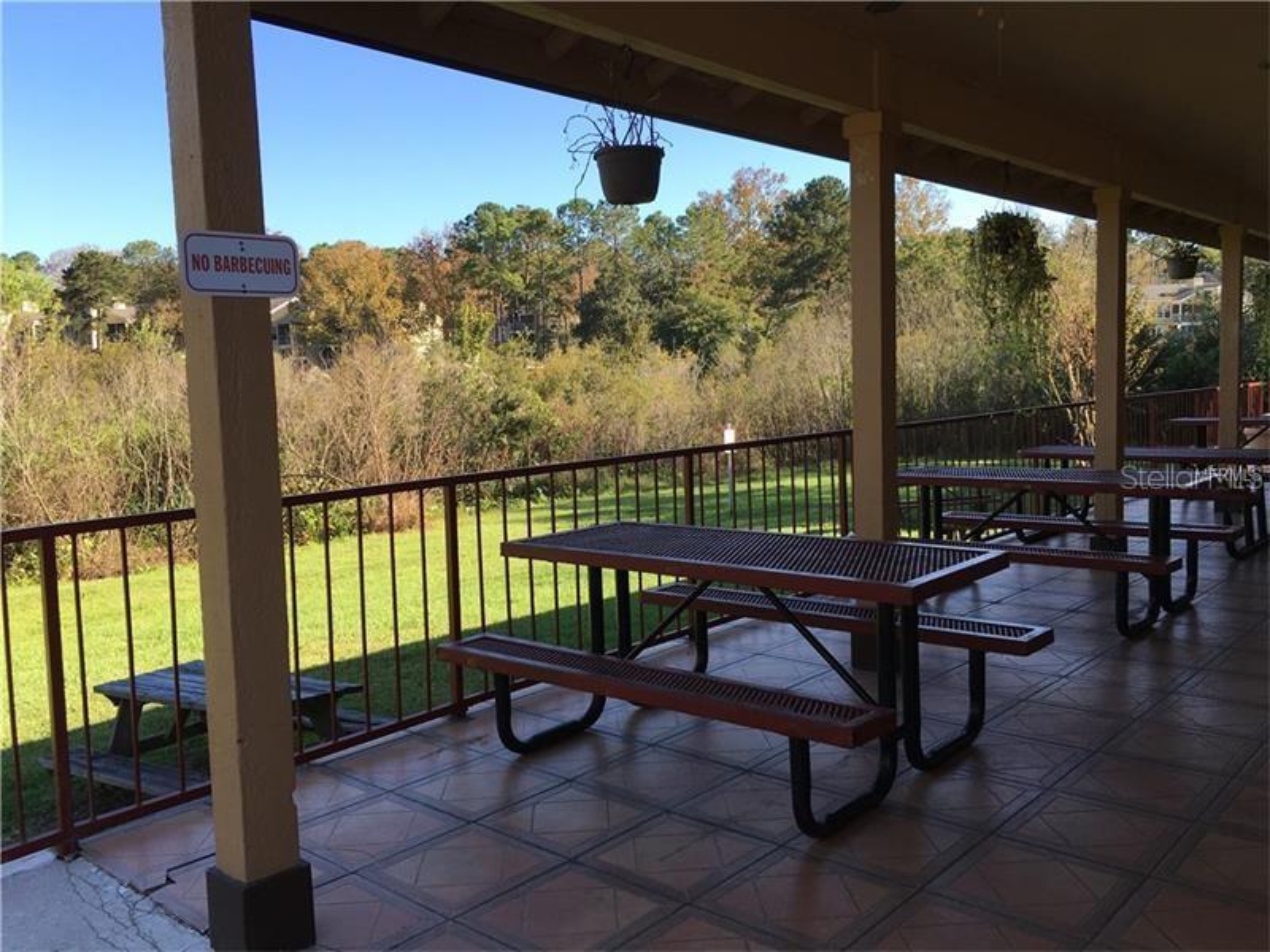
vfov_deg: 48.2
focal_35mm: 29
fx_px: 1064
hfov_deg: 61.7
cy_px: 476
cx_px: 635
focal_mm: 4.15
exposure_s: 1/472
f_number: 2.2
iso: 25
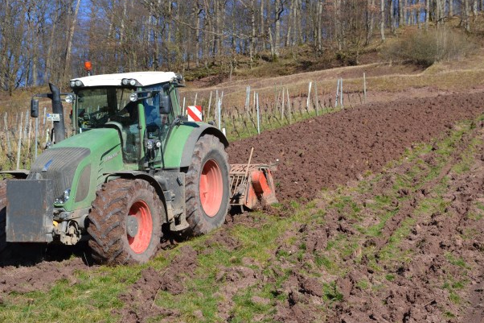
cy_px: 153
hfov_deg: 22.7
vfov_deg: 15.2
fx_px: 1205
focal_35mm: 90
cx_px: 270
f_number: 7.1
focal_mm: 45
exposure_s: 1/200
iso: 100
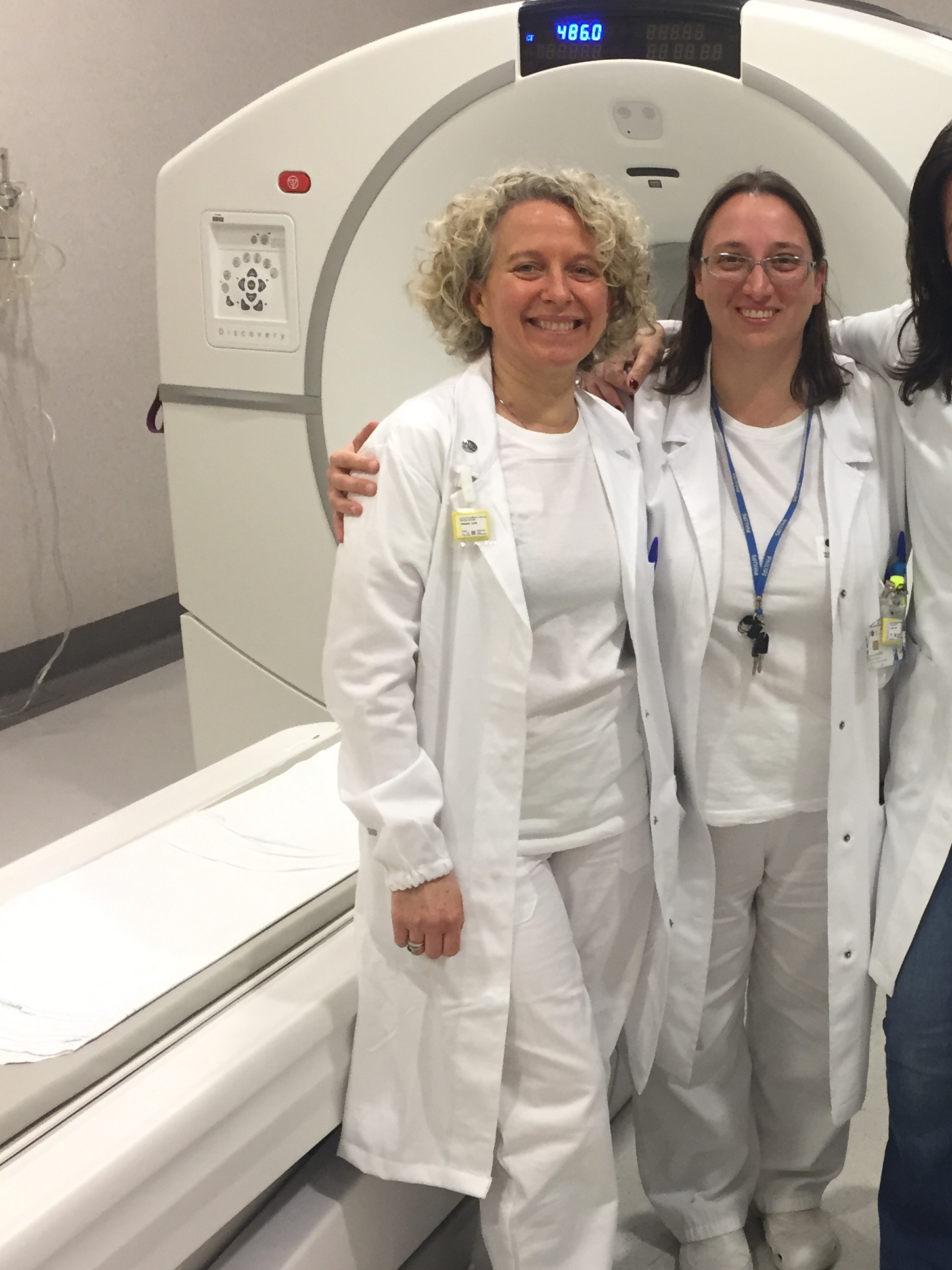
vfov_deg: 38.9
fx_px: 1797
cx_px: 794
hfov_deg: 28.9
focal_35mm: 49
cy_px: 636
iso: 125
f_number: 2.2
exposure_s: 1/33
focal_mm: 4.15
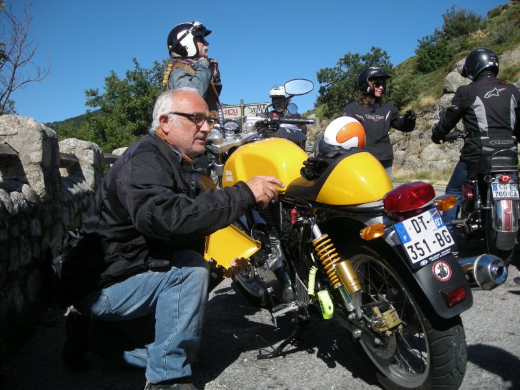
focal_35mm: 35
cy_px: 195
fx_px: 526
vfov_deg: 40.7
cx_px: 260
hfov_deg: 52.6
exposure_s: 1/260
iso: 50
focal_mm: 5.7
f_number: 5.7
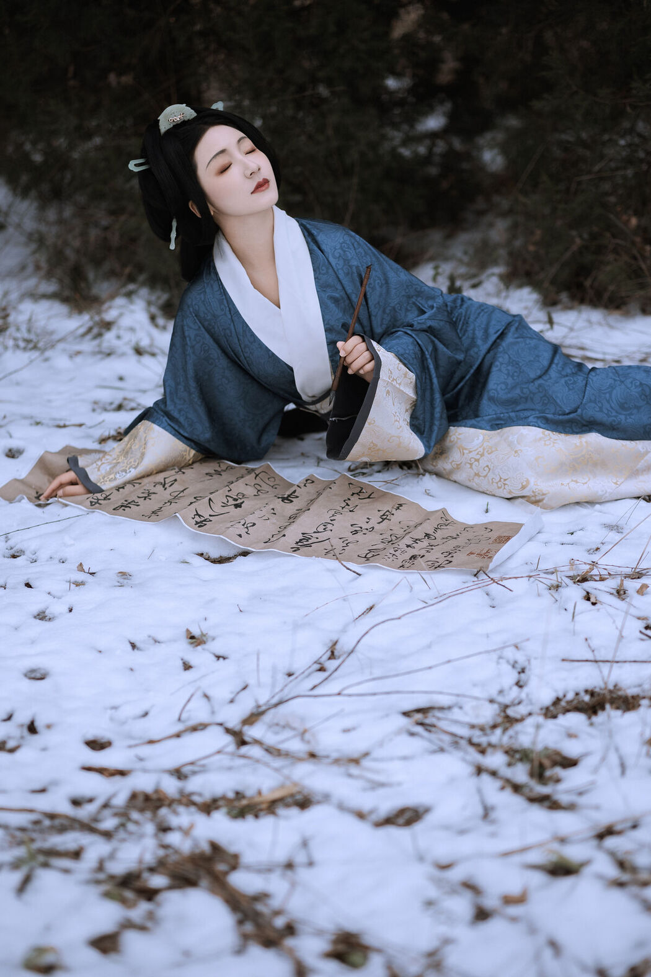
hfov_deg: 16.1
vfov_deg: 23.9
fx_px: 2305
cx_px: 326
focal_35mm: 85
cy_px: 488
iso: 100
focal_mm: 85
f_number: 2
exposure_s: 1/500
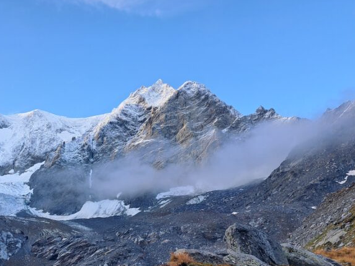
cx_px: 74
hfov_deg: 42.0
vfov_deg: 32.9
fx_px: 441
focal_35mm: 43
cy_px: 203
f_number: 1.8
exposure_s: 1/158
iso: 50
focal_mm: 5.23
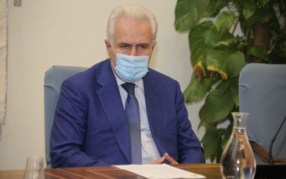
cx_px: 143
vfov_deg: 7.1
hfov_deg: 11.4
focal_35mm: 184
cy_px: 89
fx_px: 1434
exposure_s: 1/160
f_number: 5.6
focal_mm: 180
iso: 800
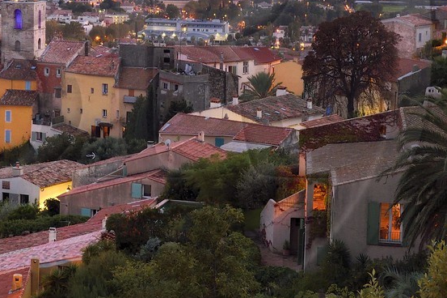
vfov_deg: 12.4
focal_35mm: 110
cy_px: 46
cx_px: 99
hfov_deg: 18.5
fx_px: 1365
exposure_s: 1/6
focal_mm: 38
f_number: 7.1
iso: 1600
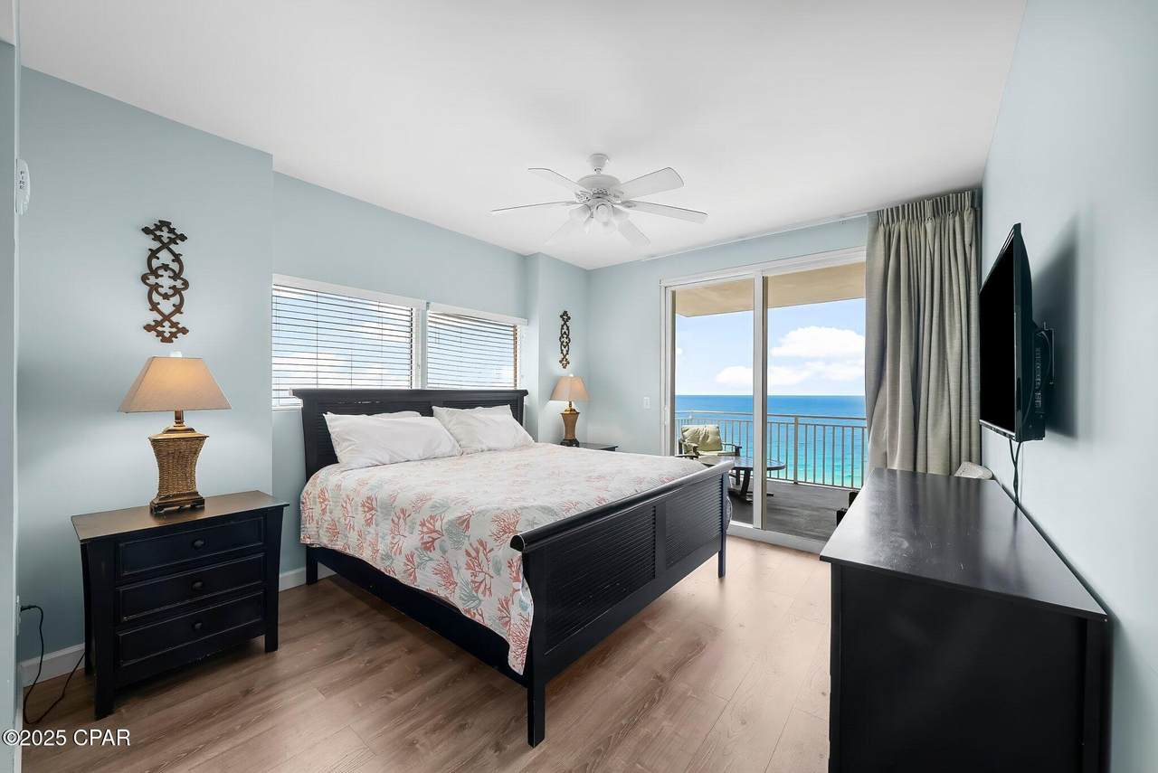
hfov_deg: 108.3
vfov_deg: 85.5
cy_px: 386
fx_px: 418
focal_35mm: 13
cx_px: 579
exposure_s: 1/15
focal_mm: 13
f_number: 8
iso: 400
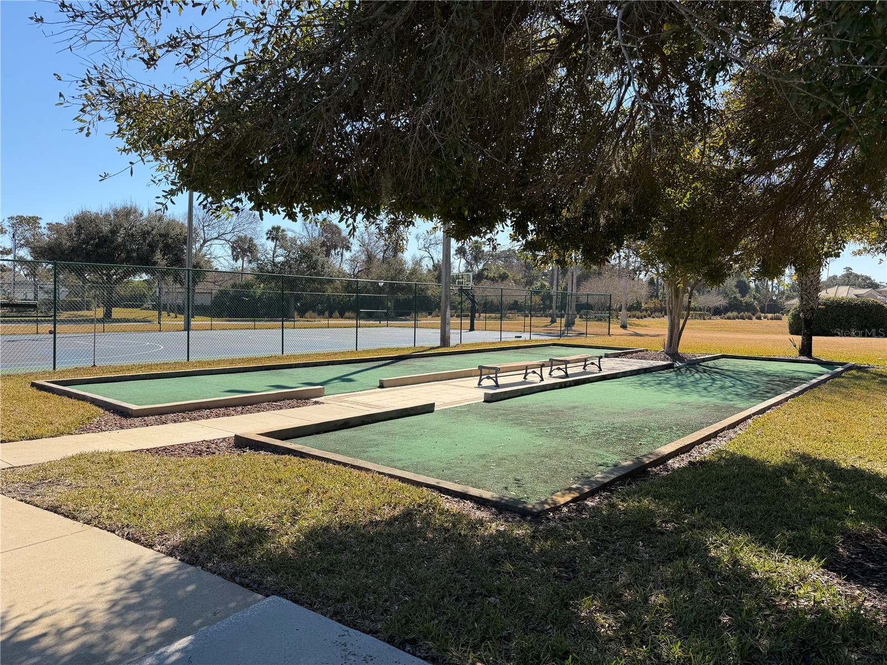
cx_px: 444
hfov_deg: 71.6
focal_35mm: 24
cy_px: 332
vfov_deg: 56.8
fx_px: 615
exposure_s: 1/3021
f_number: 1.78
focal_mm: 6.76
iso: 80
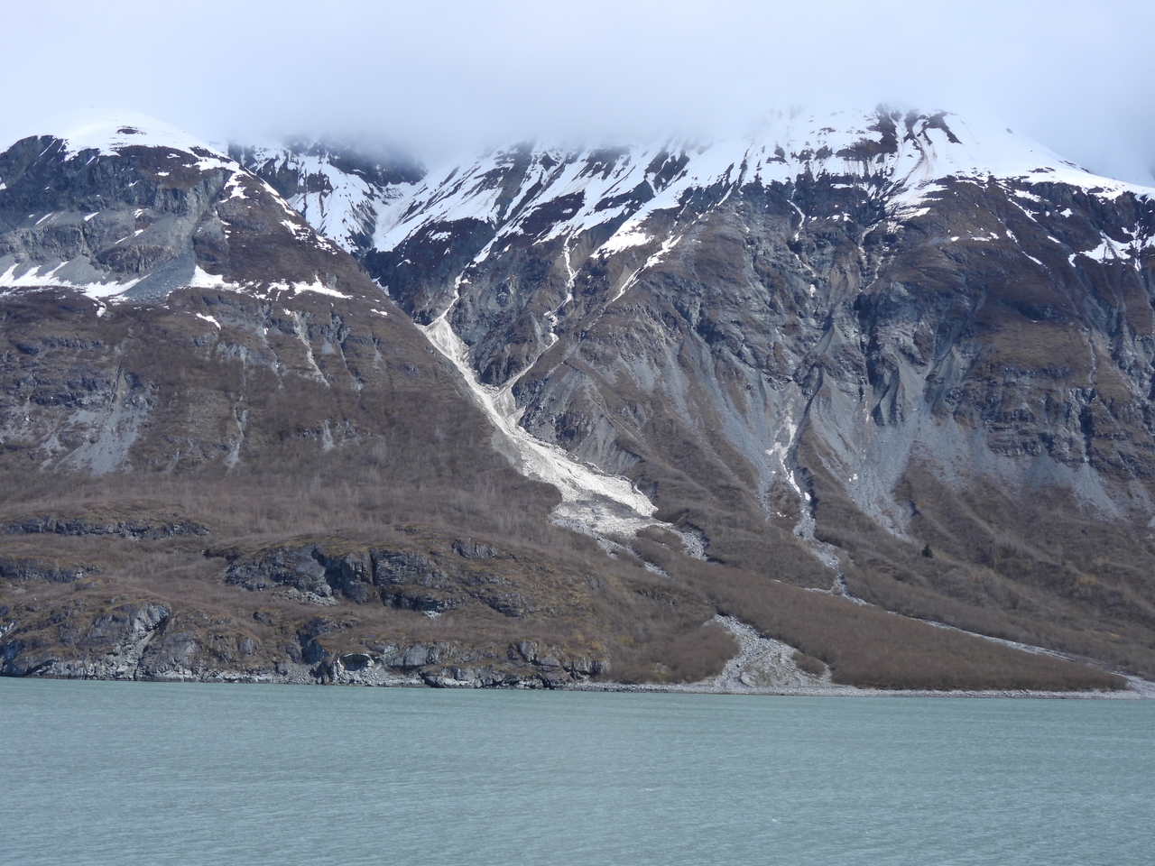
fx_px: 1668
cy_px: 433
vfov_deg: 29.1
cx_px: 578
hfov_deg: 38.2
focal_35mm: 50
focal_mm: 8.9
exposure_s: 1/1600
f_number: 3.5
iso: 100
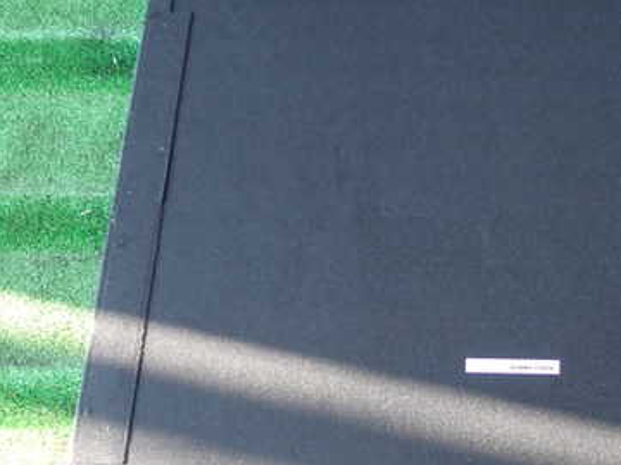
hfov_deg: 36.6
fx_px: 897
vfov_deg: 29.1
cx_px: 516
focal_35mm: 50
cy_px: 262
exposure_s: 1/60
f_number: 2.3
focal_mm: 5.4
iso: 125
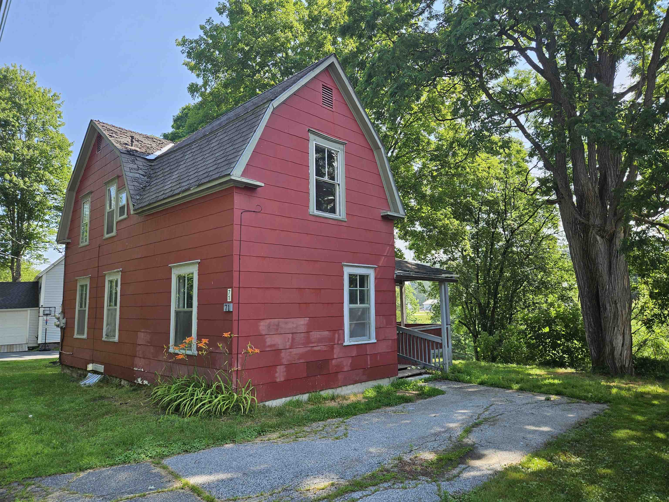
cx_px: 334
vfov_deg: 58.9
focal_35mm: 23
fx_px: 445
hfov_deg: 73.9
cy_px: 251
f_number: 1.8
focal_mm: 5.4
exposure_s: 1/443
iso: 25
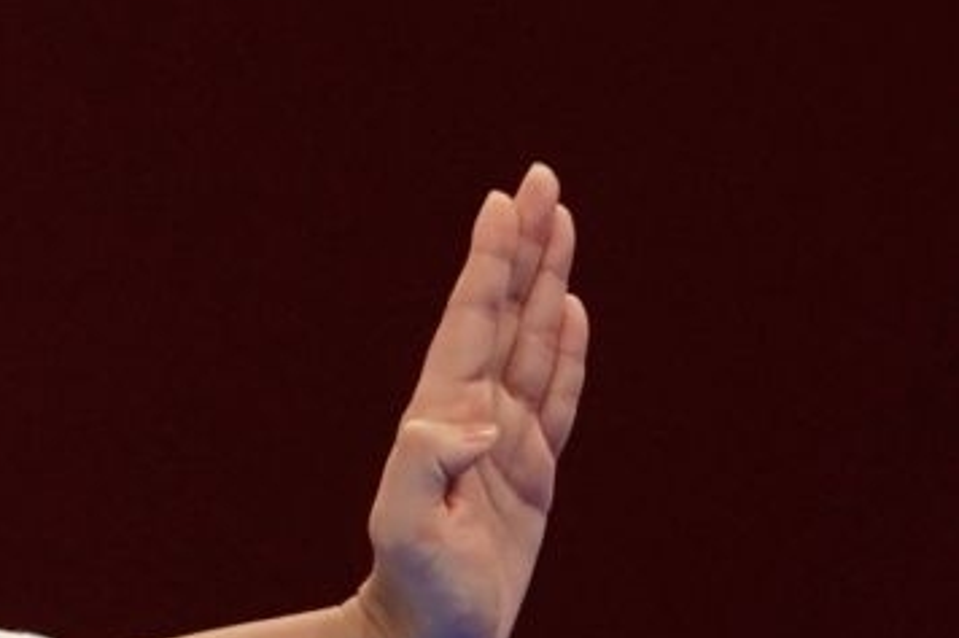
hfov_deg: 1.0
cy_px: 581
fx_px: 52558
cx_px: -1455
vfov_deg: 0.7
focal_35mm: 1974
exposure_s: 1/500
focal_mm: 260
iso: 800
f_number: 4
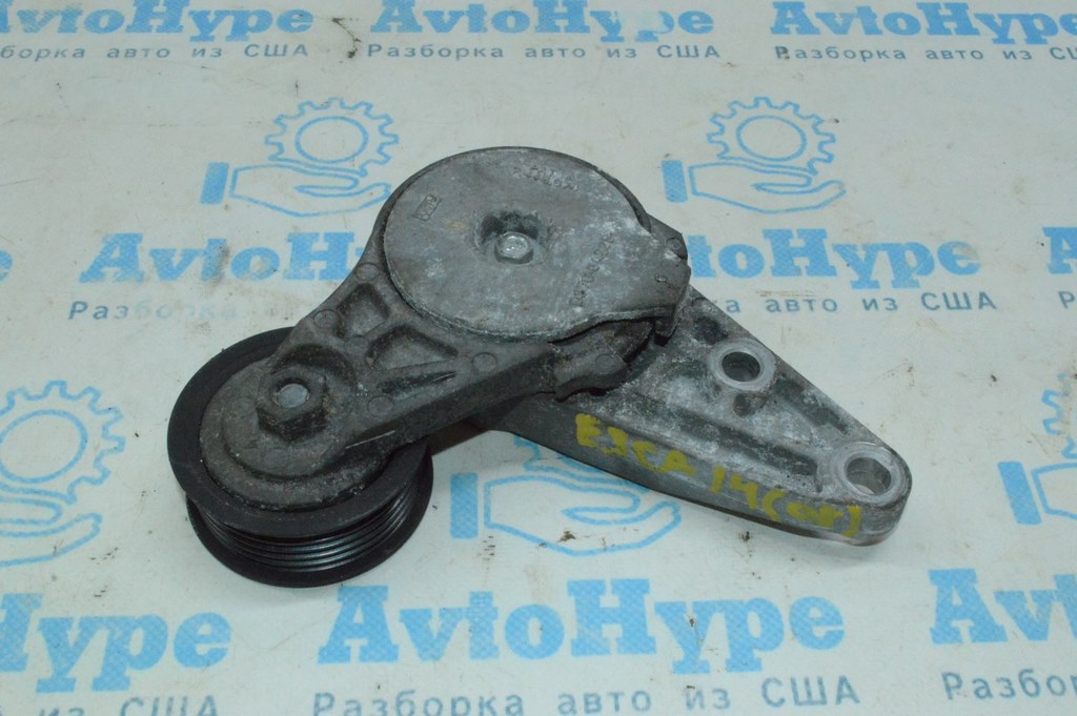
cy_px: 358
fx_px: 1255
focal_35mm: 42
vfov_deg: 31.8
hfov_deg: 46.4
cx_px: 538
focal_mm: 28
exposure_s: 1/60
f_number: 29
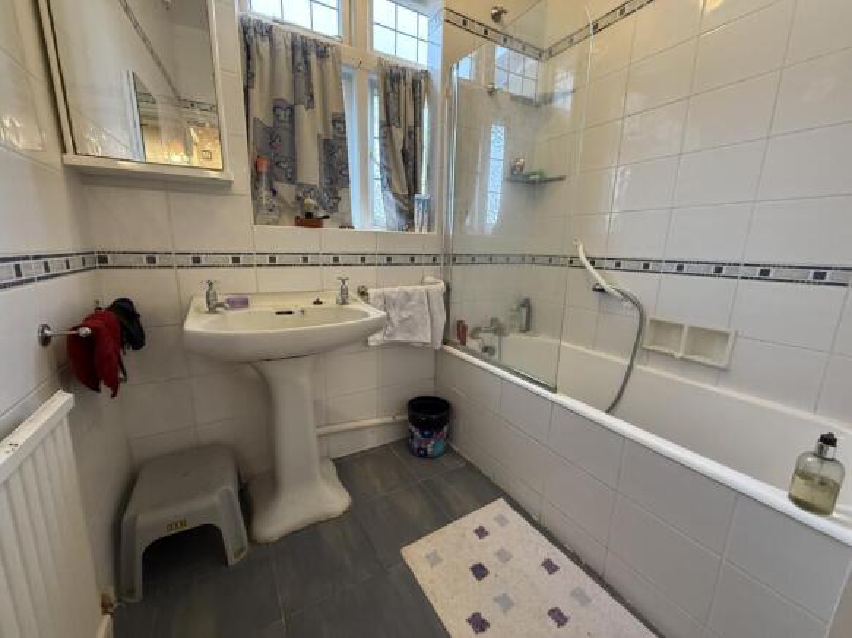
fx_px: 345
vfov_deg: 85.7
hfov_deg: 102.1
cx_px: 426
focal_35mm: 14
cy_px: 319
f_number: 2.2
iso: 400
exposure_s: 1/50
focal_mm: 2.22
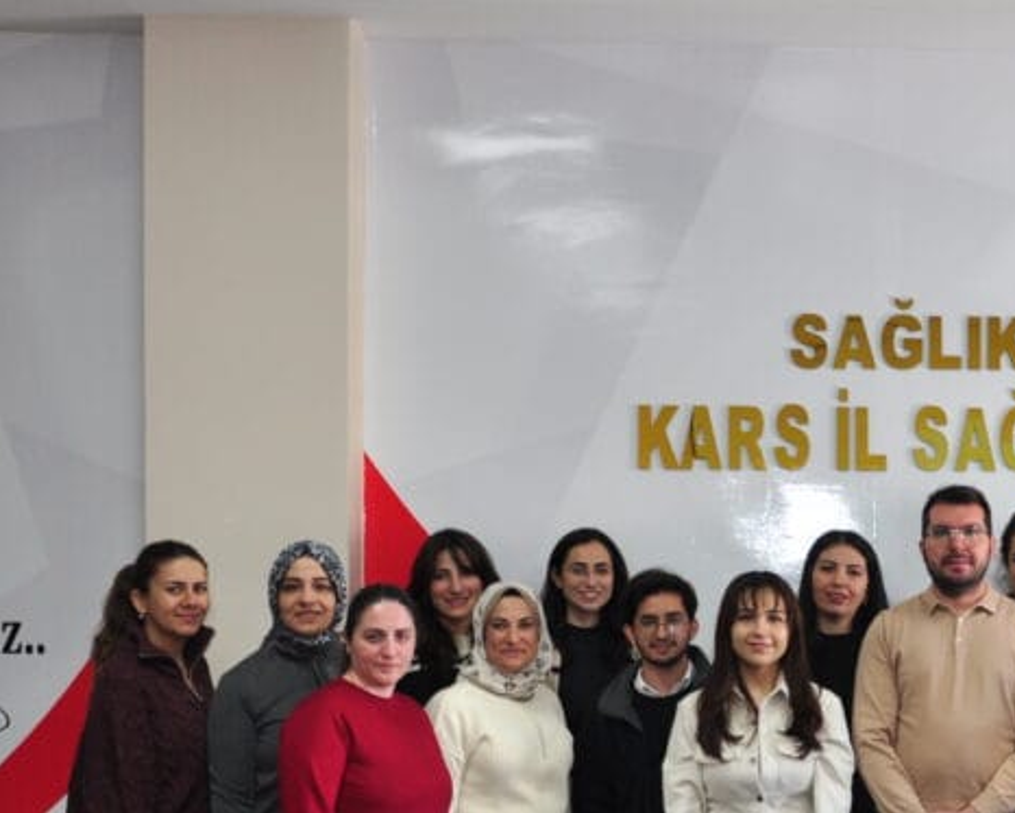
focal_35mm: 68
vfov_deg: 22.4
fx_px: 2043
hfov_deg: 26.5
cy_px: 545
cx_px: 1008
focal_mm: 22
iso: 400
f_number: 3.5
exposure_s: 1/100
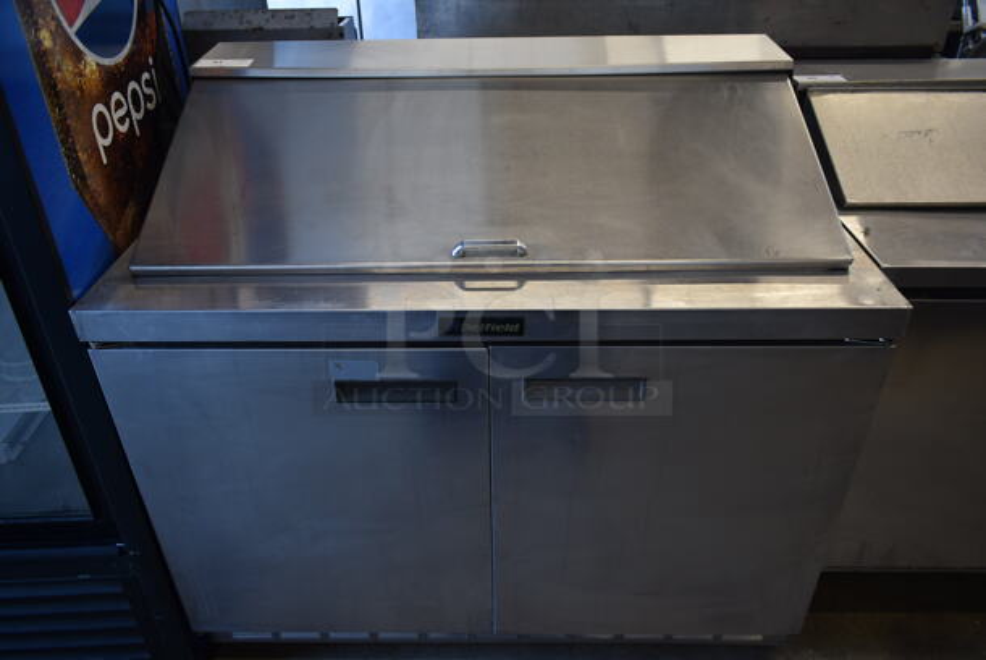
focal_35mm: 27
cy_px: 330
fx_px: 740
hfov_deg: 67.3
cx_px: 493
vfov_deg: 48.0
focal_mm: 18
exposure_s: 1/30
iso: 220
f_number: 3.5
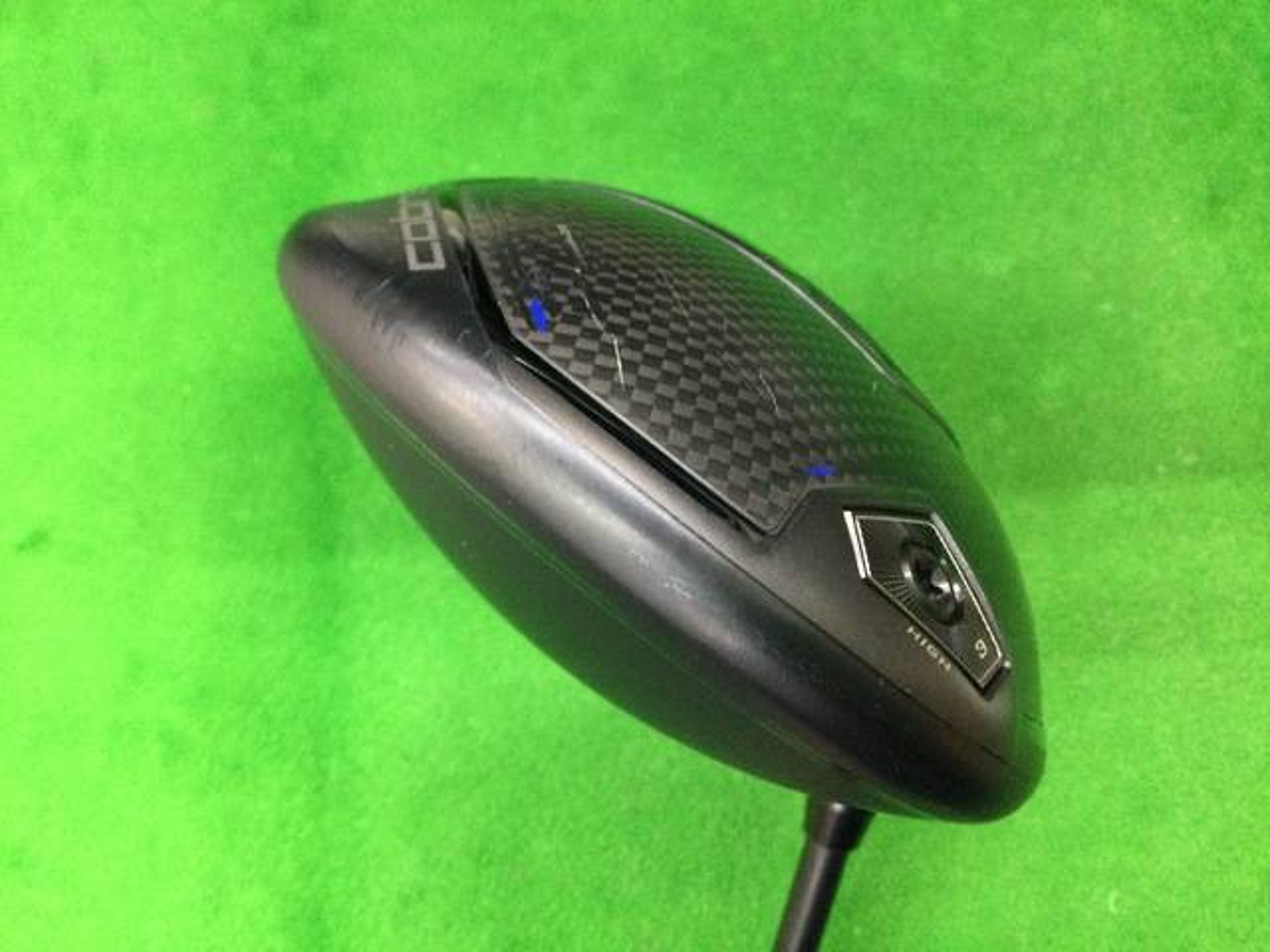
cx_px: 635
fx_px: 1137
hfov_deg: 58.4
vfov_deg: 45.4
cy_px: 476
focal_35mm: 31
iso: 250
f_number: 2.4
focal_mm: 3.3
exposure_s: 1/24
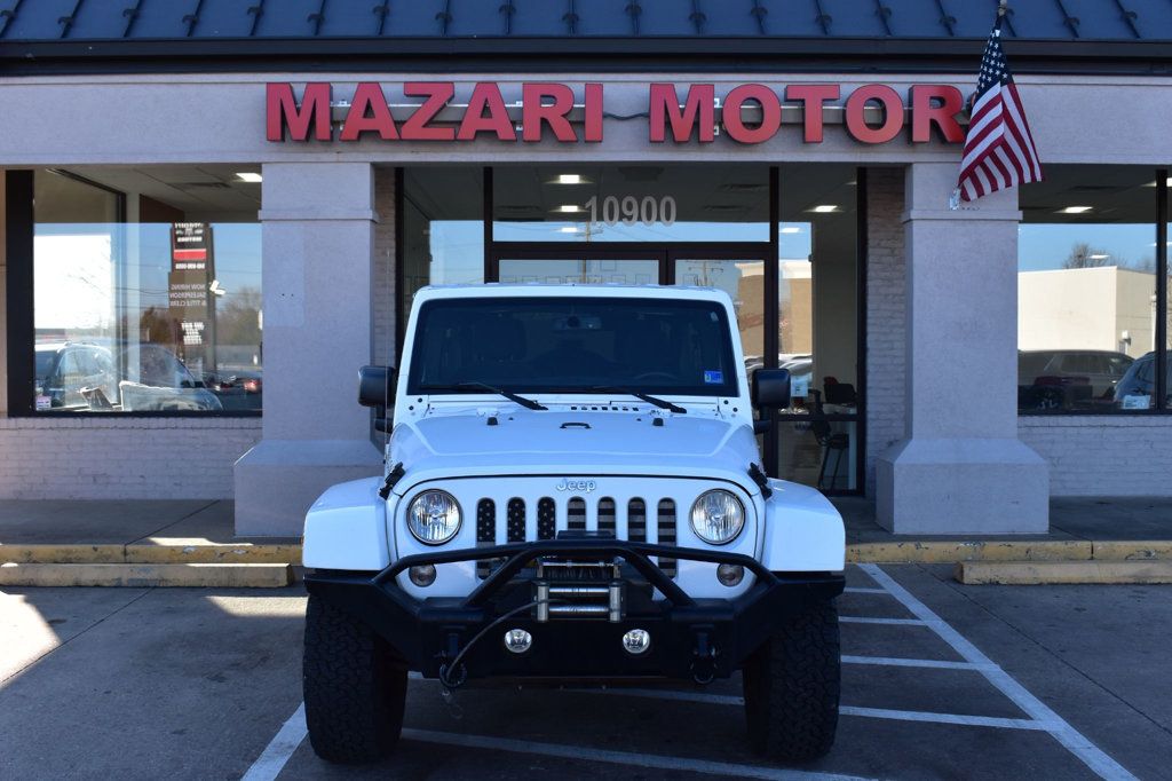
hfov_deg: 49.6
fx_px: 1269
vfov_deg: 34.2
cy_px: 390
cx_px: 586
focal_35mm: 39
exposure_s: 1/200
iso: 400
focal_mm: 26
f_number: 10
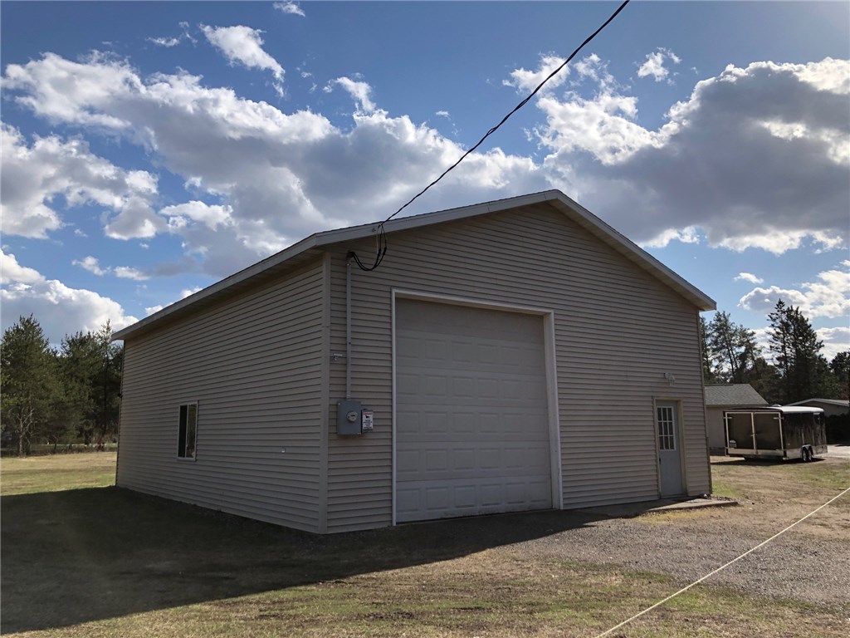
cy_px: 319
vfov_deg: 49.7
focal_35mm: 28
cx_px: 425
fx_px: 688
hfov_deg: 63.4
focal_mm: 4
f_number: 1.8
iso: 20
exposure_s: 1/3003
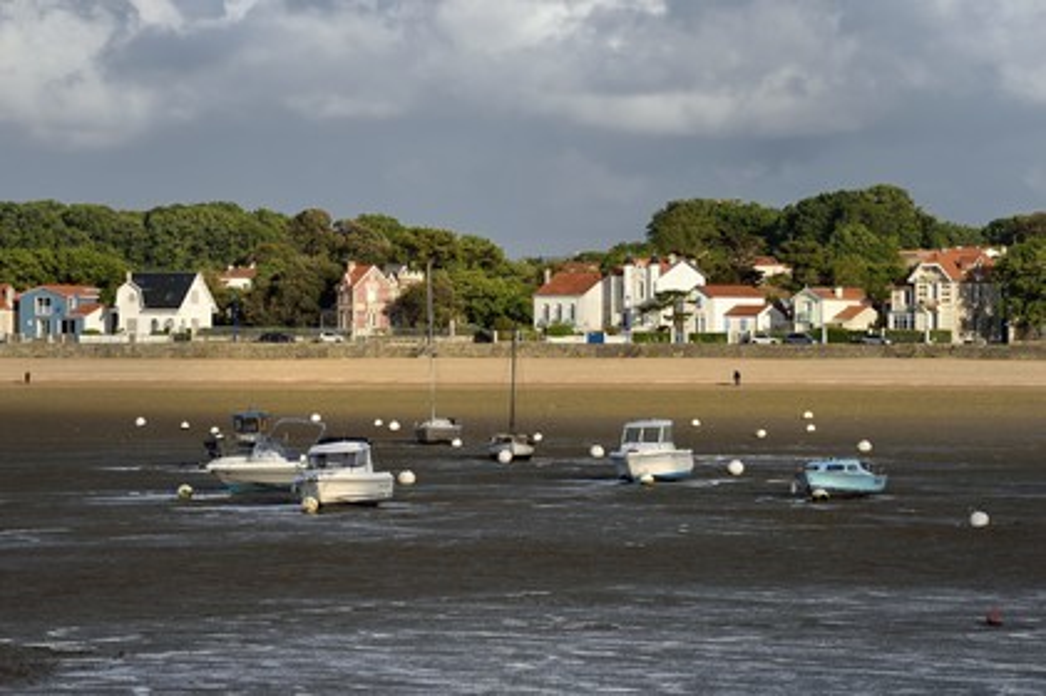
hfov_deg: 10.3
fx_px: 5806
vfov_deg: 6.9
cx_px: 523
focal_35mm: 200
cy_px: 348
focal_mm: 200
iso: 200
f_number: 9
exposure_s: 1/640
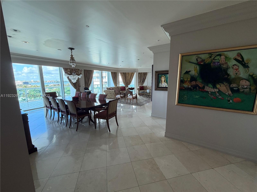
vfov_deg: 85.7
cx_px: 128
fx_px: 104
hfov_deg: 102.1
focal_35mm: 14
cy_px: 96
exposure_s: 1/121
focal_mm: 2.22
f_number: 2.2
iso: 160
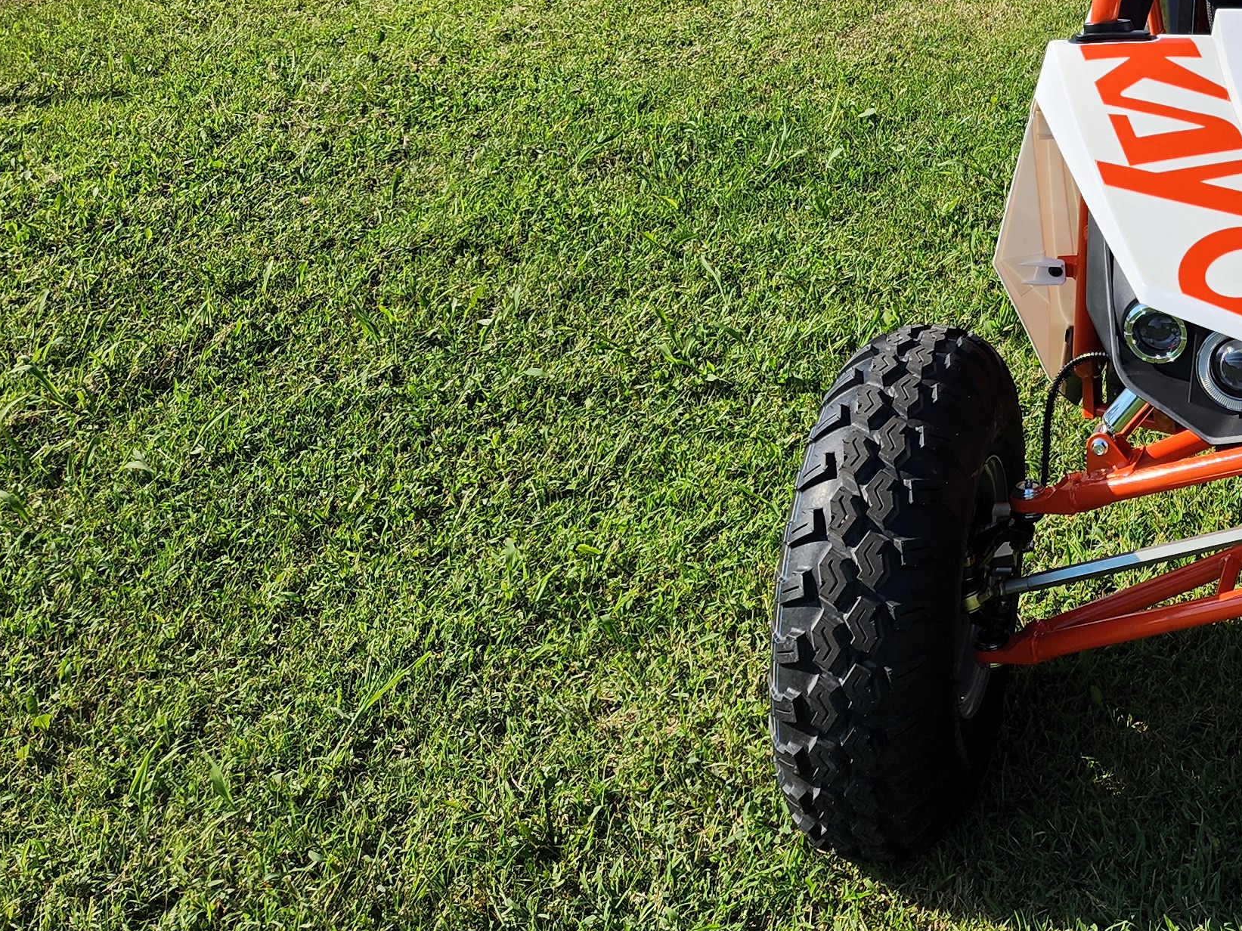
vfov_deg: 24.9
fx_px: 2009
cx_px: 1420
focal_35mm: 56
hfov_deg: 30.2
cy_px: -1
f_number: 1.8
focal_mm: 6.4
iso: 12
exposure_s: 1/1205
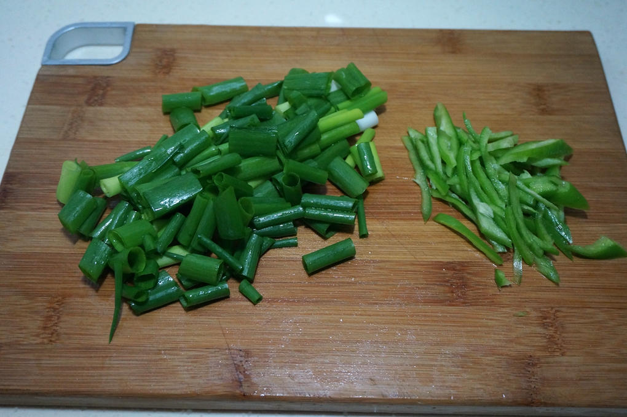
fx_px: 652
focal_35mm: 38
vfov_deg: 35.4
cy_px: 208
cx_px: 314
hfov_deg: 51.3
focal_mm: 25
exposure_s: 1/160
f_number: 4.5
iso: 2000
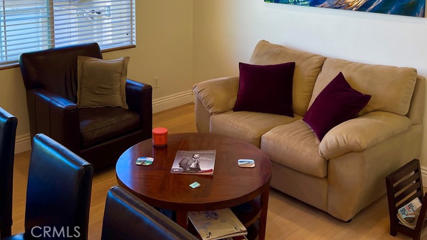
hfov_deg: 50.4
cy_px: 6
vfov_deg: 28.1
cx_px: 189
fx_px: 453
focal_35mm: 40
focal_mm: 5.1
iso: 50
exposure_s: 1/120
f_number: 1.6
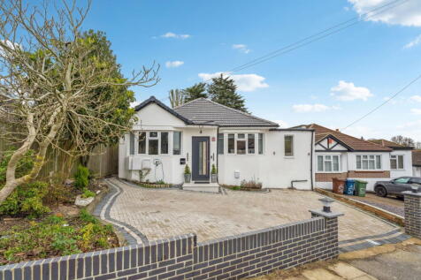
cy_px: 140
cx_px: 210
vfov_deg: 70.7
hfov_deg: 93.6
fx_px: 198
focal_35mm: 17
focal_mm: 16.9
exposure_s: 1/250
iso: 1000
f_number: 6.3
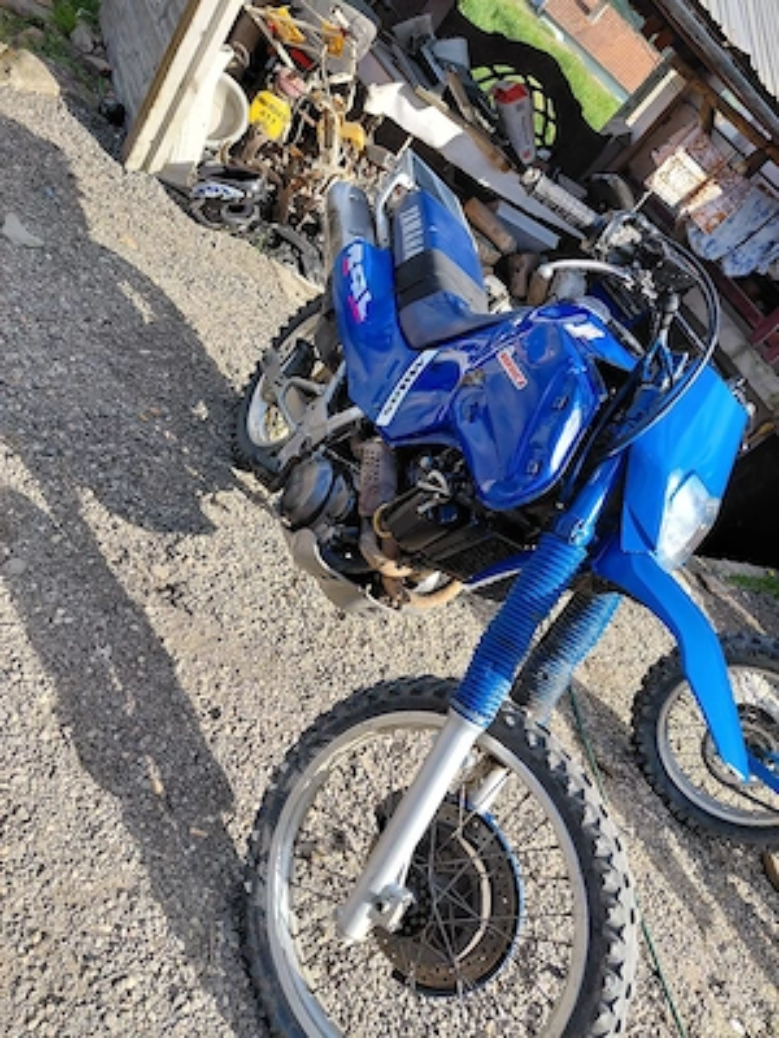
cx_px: 390
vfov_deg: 69.4
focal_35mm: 25
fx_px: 750
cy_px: 519
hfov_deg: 54.9
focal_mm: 4.69
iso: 50
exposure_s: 1/1000
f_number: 1.8
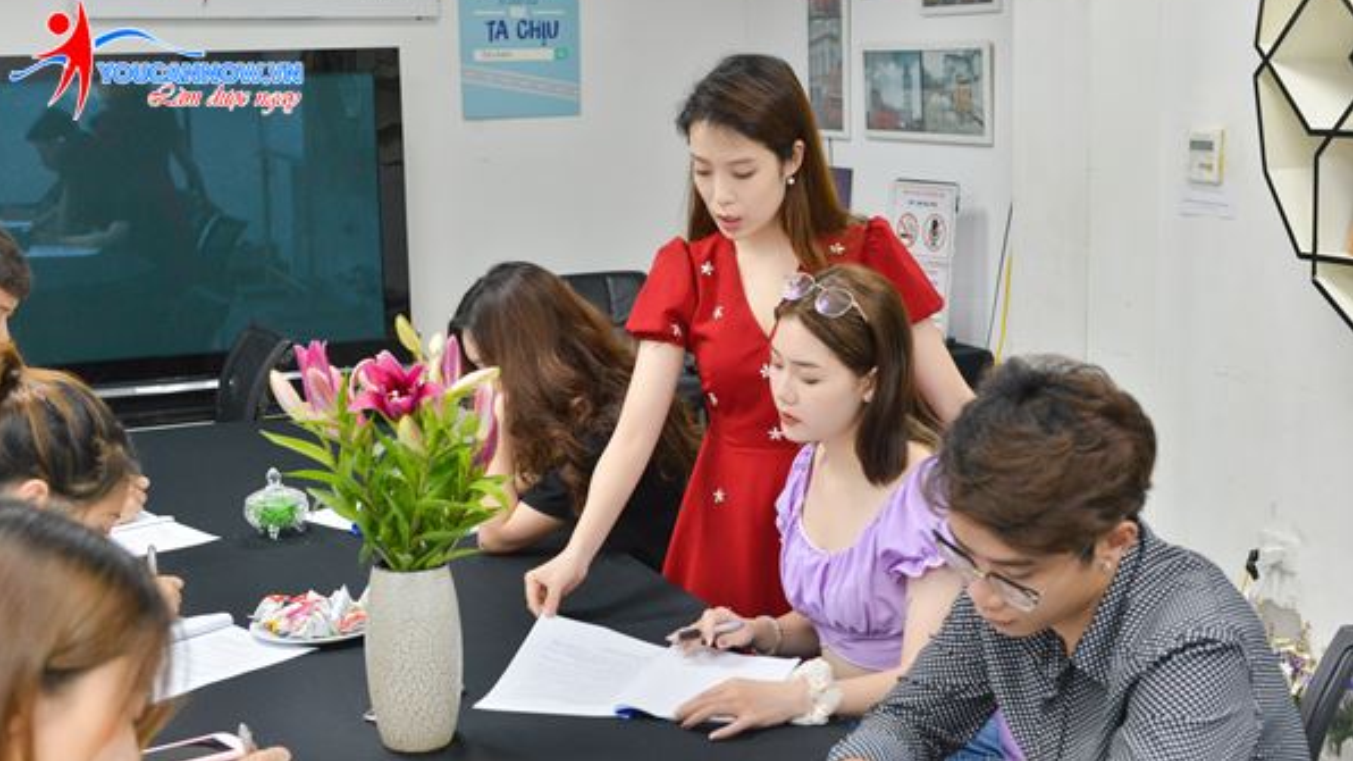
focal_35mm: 58
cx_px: 674
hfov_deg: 36.0
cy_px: 420
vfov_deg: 20.7
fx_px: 2080
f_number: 4.8
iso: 1600
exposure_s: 1/90
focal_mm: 55
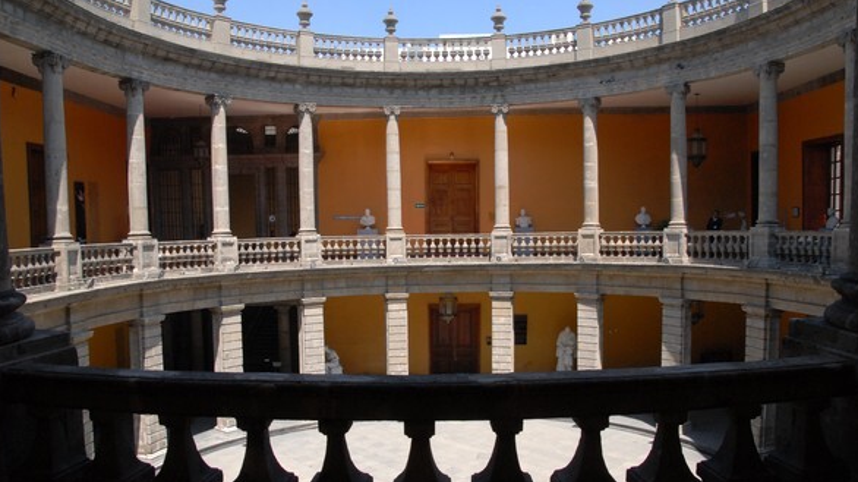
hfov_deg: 66.1
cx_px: 428
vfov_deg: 40.1
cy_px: 267
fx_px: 659
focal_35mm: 29
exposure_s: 1/320
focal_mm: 18
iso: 500
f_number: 9
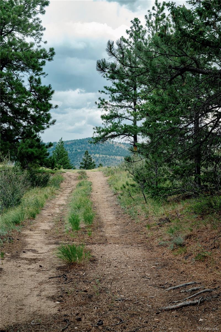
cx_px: 110
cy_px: 166
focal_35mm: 50
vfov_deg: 39.6
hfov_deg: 27.0
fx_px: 460
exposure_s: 1/100
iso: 200
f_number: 11
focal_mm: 50
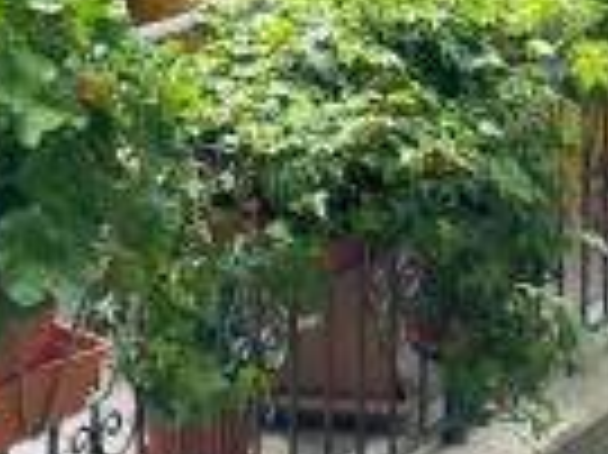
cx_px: -340
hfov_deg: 15.9
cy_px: -402
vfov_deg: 12.0
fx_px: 1965
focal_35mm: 112
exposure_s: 1/428
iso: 32
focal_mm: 4.2
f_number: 1.6
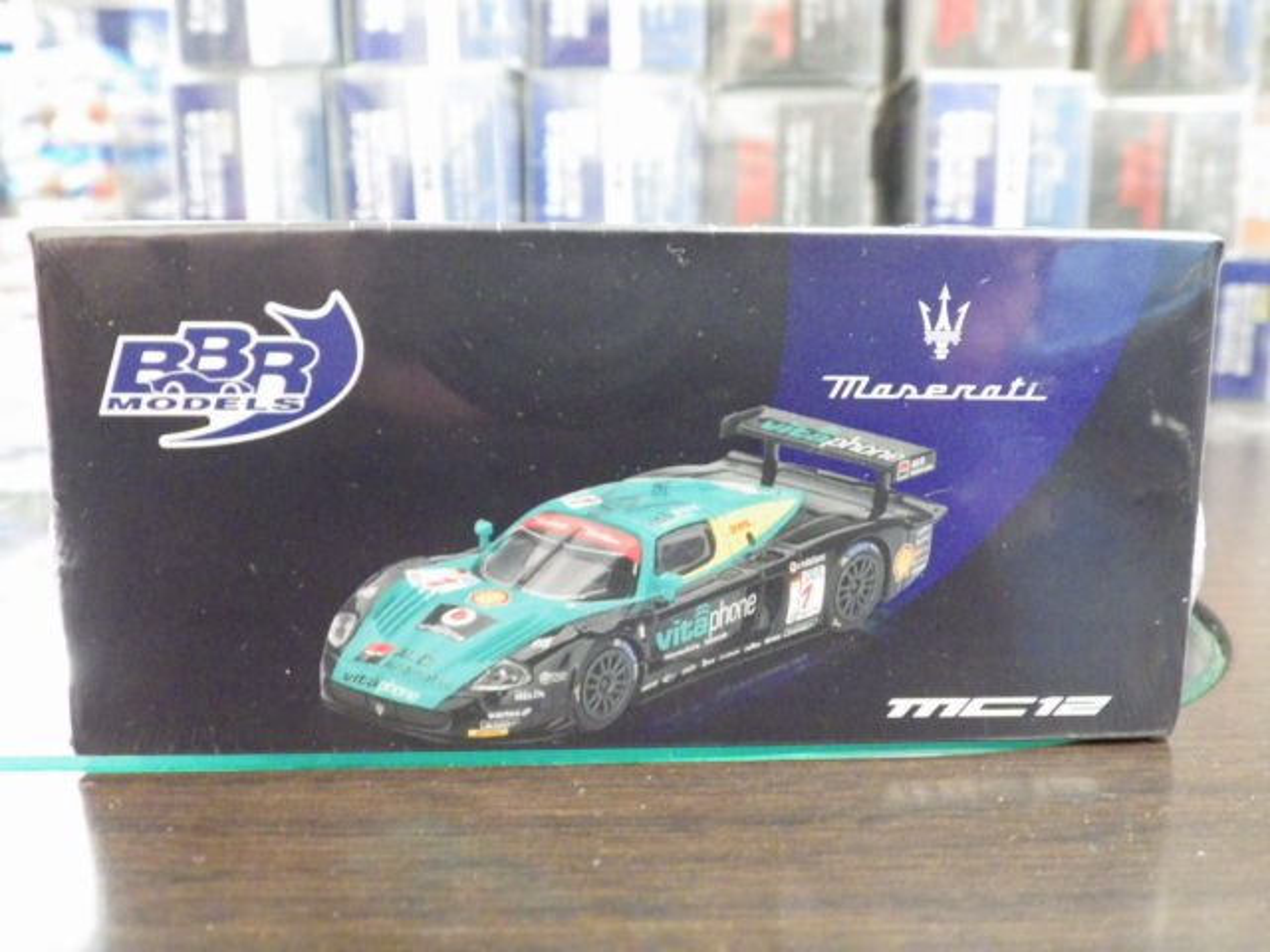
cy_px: 476
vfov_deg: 41.8
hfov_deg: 54.0
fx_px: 1247
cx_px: 635
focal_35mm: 34
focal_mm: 6.2
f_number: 3.4
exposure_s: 1/20
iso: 1600
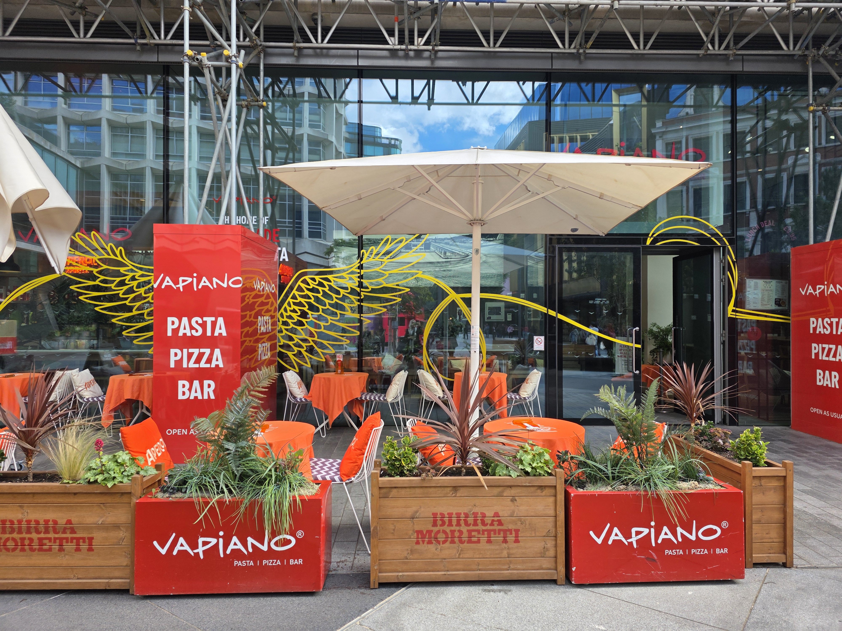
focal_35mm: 23
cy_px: 316
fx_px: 559
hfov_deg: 73.9
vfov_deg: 58.9
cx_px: 421
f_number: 1.7
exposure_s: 1/359
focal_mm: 6.3
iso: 50
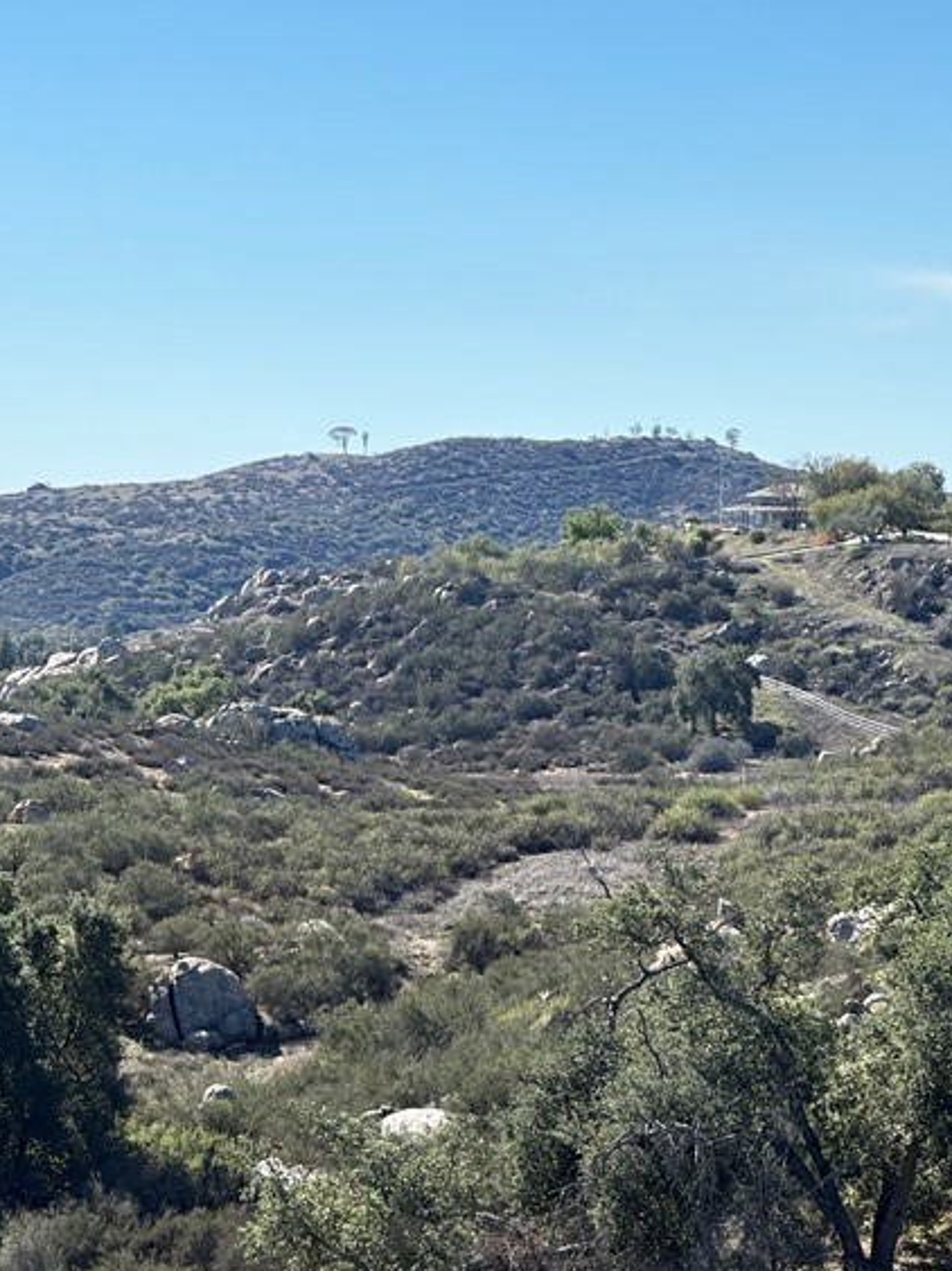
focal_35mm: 140
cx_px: 643
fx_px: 5136
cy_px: 1066
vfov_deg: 14.0
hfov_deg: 10.6
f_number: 2.8
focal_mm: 9
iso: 32
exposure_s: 1/398
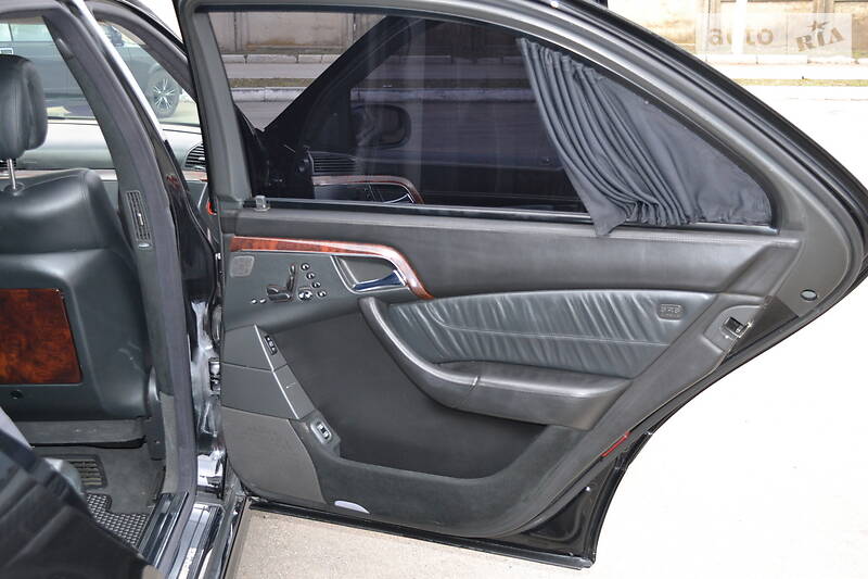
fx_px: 1085
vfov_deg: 29.9
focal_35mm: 45
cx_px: 434
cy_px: 290
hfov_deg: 43.6
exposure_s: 1/125
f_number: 5
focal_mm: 30
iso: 800
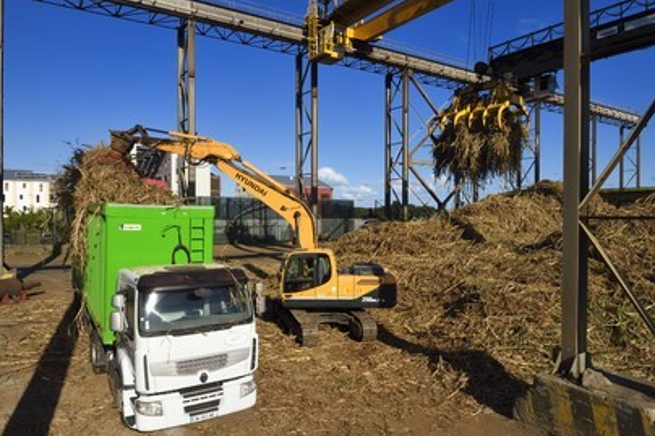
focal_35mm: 25
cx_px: 328
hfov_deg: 71.5
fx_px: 455
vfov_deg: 51.2
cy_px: 224
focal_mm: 24
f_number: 16
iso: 200
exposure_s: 1/250
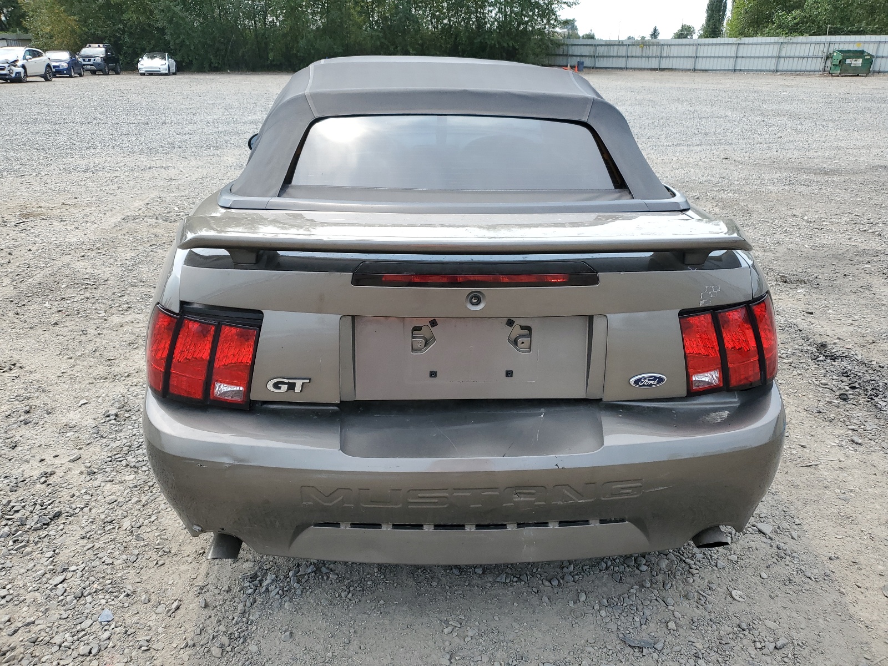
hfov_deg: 67.3
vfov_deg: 53.1
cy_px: 333
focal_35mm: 26
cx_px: 444
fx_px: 667
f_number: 1.5
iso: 50
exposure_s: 1/1111
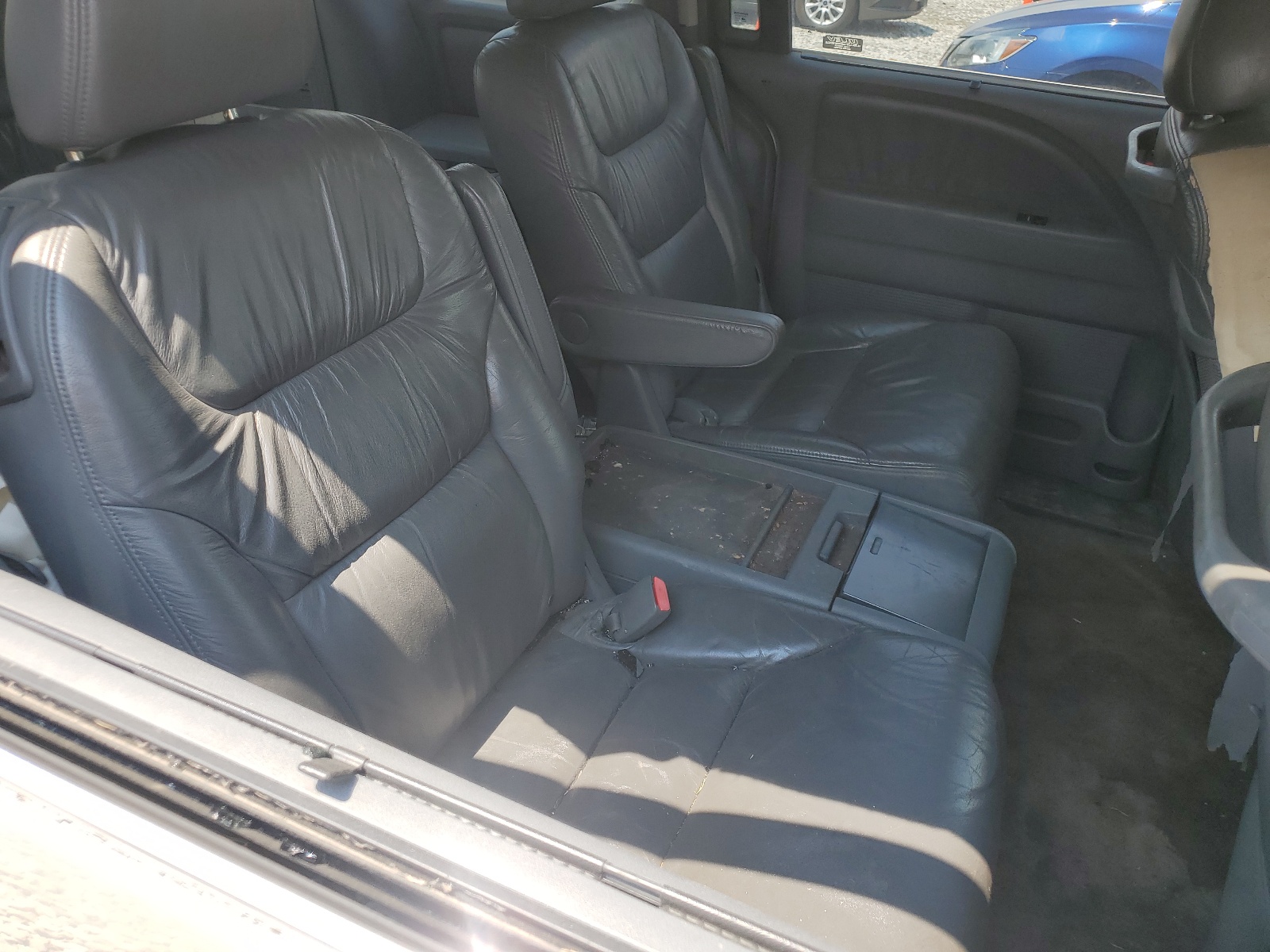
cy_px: 476
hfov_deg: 67.3
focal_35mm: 26
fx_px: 954
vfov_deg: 53.1
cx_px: 635
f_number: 1.5
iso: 50
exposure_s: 1/625
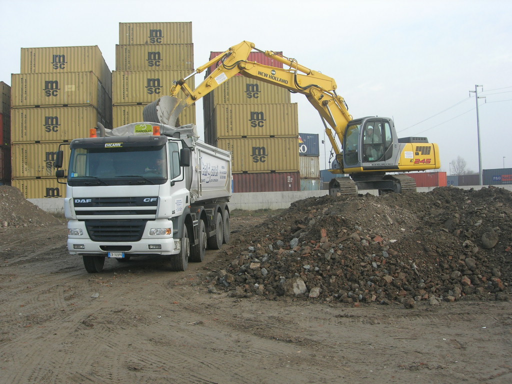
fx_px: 562
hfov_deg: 49.0
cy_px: 192
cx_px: 256
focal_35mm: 38
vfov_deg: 37.7
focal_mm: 7.8
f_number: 4.8
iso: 64
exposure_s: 1/163
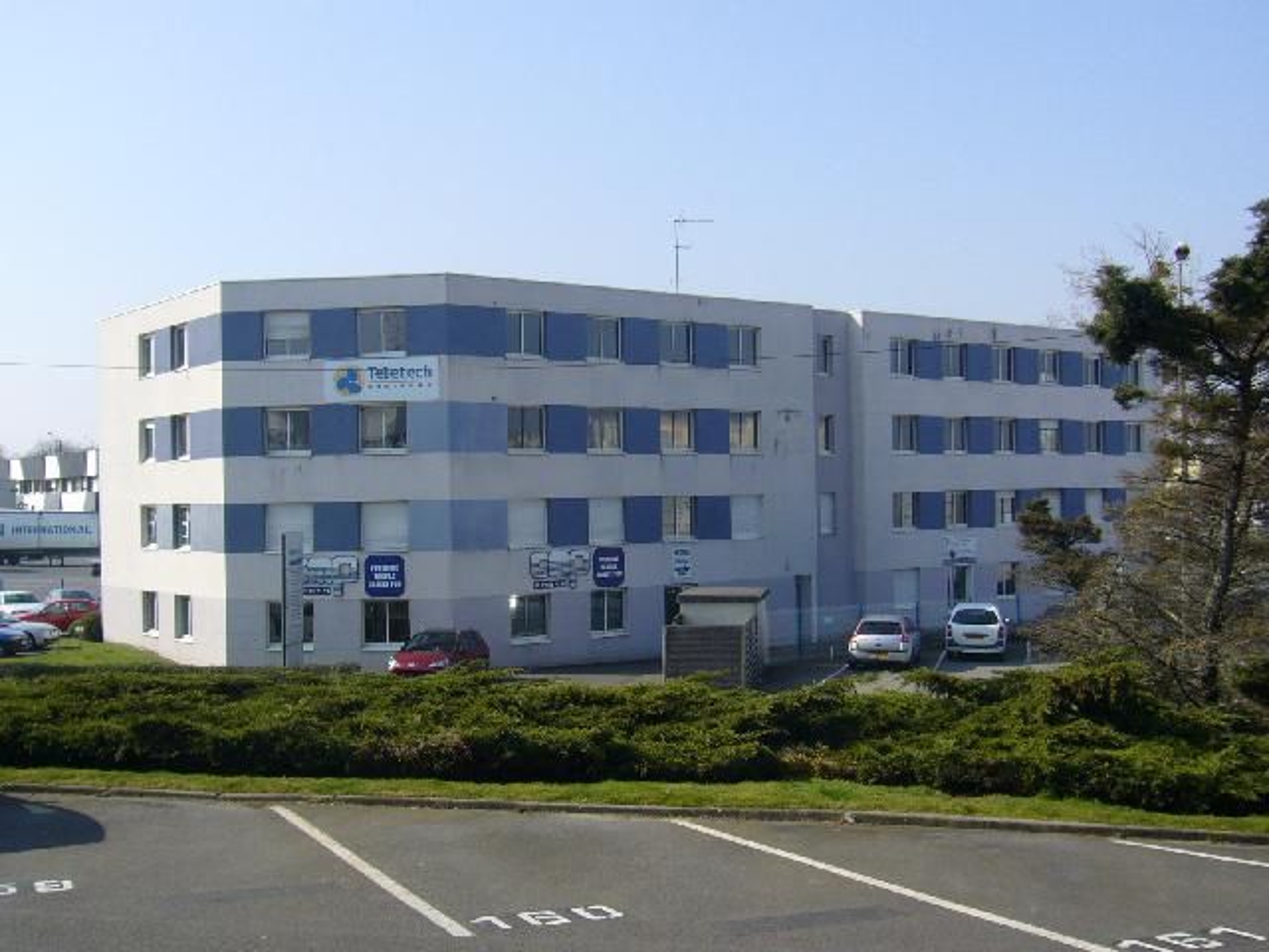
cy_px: 476
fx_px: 1430
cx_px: 634
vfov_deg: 36.8
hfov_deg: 47.9
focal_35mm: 39
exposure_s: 1/320
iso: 80
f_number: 5.6
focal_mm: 5.8
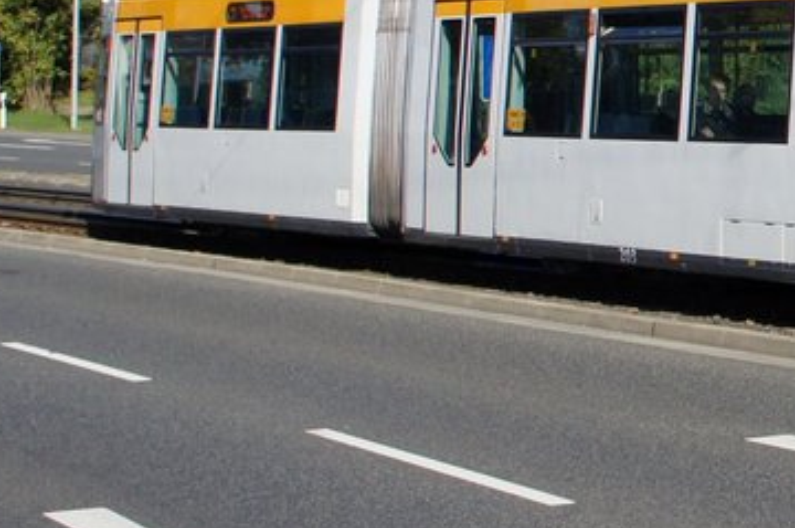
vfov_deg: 14.7
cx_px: 1186
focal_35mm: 90
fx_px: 1985
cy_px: -82
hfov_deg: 19.7
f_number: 5
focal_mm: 18
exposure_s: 1/2000
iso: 400
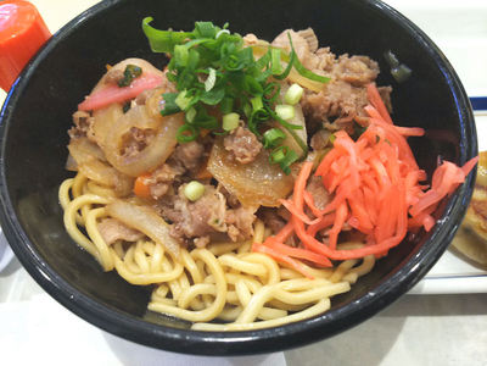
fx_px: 380
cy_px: 183
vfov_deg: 51.4
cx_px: 244
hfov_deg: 65.3
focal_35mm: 27
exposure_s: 1/33
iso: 100
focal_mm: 4.2
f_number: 1.9
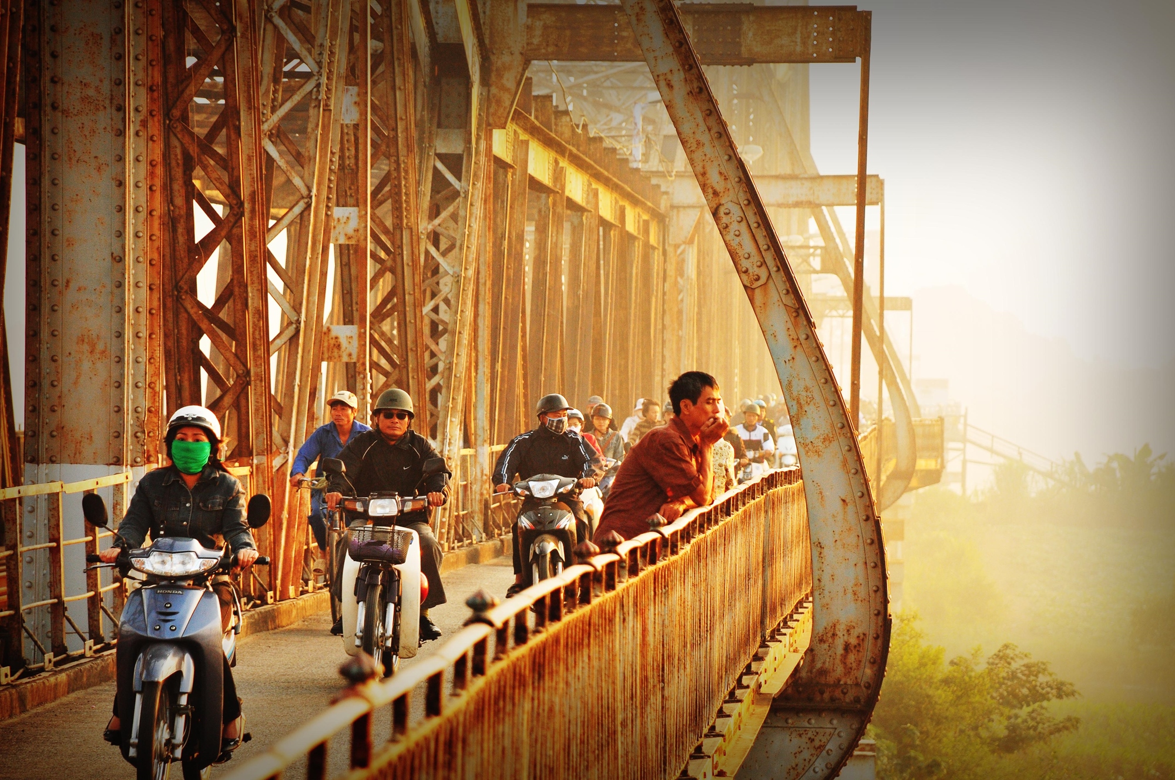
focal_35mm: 202
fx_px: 6601
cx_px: 588
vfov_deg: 6.8
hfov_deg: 10.2
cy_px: 390
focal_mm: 135
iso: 400
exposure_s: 1/200
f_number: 6.3
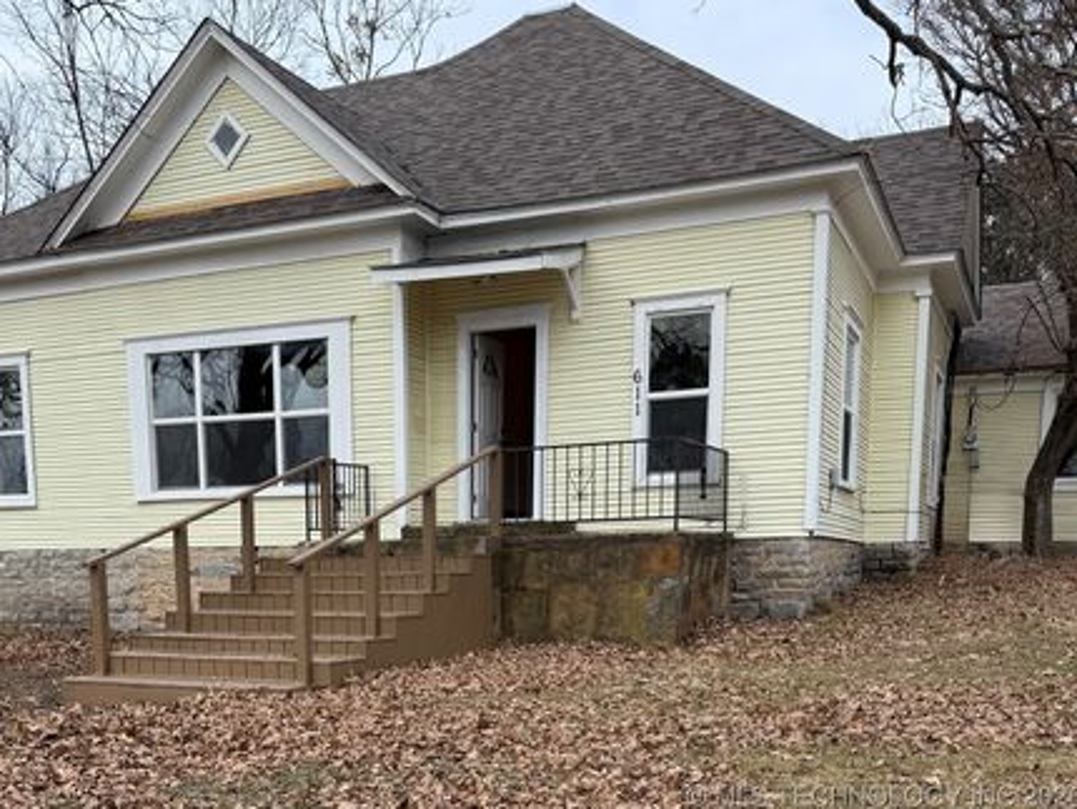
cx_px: 463
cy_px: 349
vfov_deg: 49.6
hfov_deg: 63.1
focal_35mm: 28
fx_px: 872
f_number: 1.78
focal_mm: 6.76
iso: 80
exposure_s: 1/1727
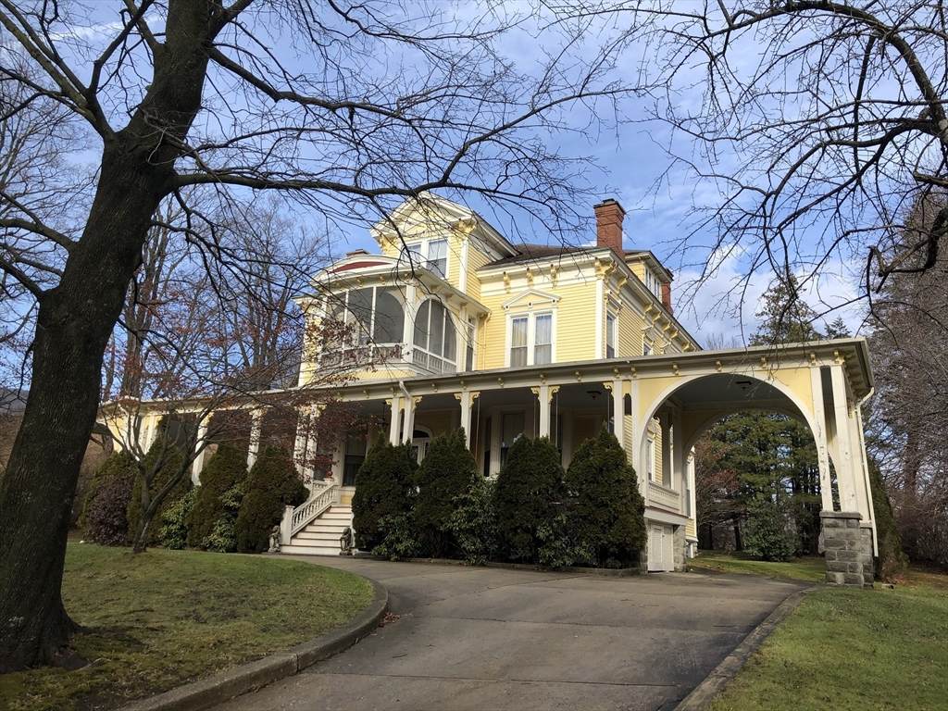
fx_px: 767
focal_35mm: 28
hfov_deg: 63.4
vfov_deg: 49.7
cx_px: 474
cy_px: 356
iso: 20
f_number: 1.8
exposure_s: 1/774
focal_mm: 3.99
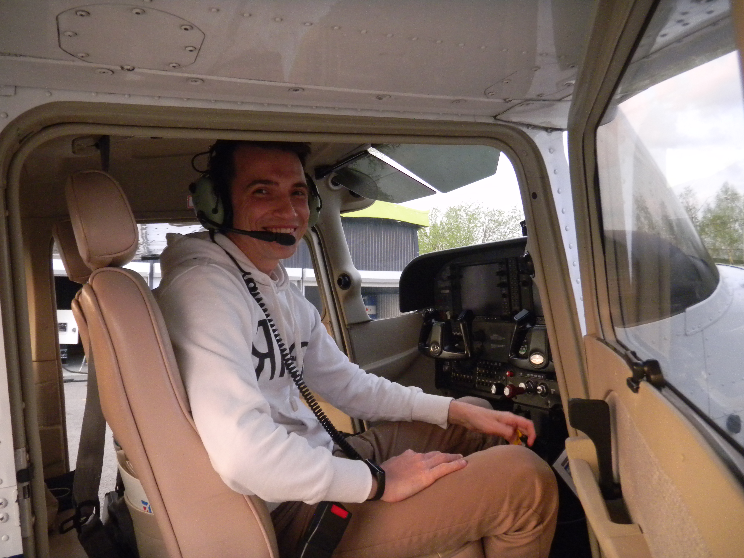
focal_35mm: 28
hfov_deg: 63.4
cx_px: 372
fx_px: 602
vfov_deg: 49.7
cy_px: 279
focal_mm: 5
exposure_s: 1/45
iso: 400
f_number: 3.9
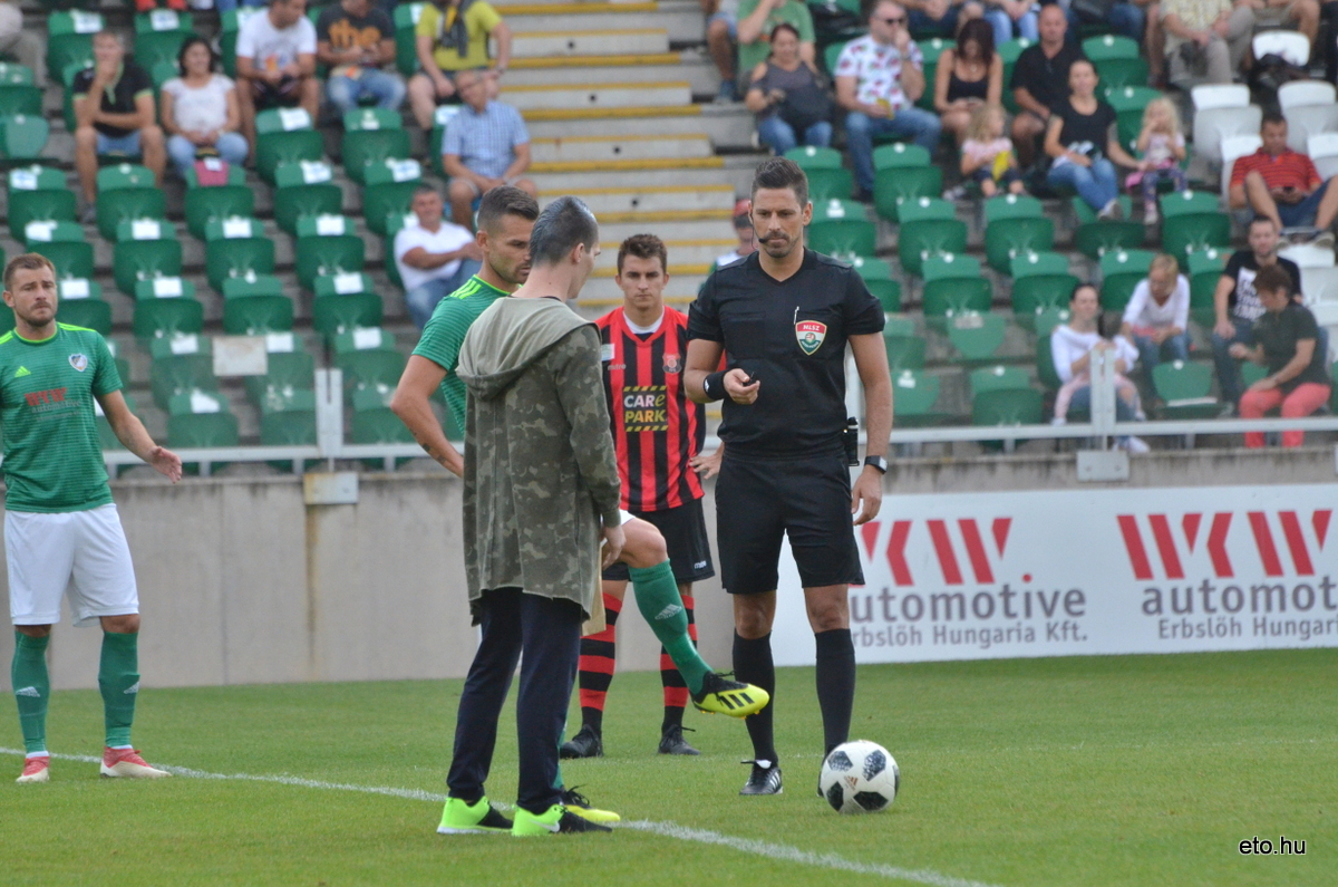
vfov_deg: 3.8
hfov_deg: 5.7
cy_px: 444
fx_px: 13353
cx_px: 669
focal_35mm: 360
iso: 2200
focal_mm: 240
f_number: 6.3
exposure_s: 1/2500
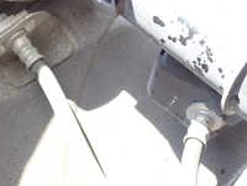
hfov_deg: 20.4
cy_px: -22
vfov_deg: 15.0
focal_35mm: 96
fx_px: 685
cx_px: 143
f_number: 2.4
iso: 125
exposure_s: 1/125
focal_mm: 5.79
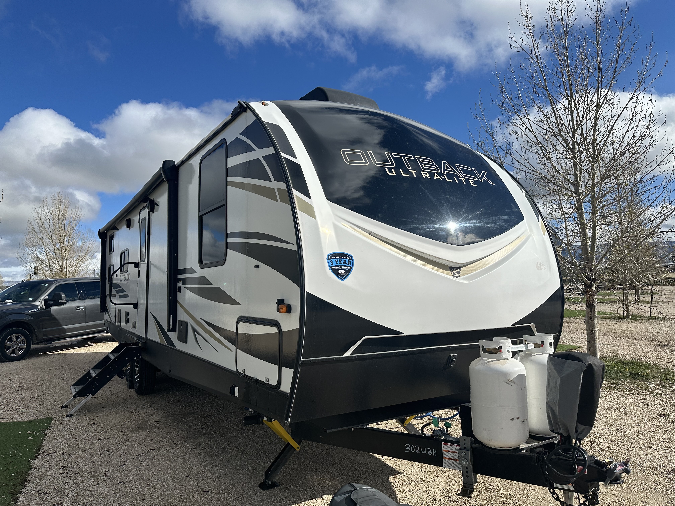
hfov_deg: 71.6
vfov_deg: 56.8
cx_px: 338
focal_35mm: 24
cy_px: 253
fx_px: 468
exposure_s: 1/7576
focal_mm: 6.86
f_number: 1.78
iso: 80
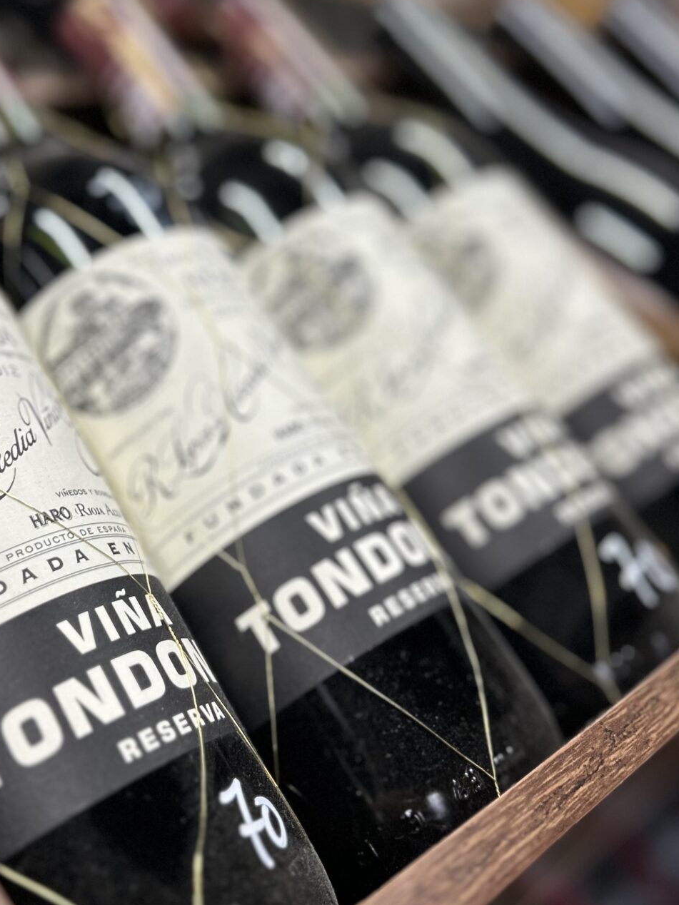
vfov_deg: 44.3
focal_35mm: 42
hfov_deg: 34.0
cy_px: 326
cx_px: 218
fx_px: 1098
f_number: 1.5
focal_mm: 5.7
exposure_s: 1/120
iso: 100
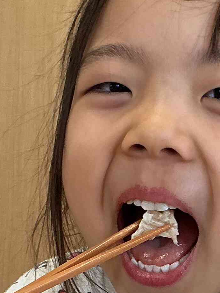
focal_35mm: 127
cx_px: 136
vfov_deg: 15.3
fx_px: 1076
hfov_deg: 11.7
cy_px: 275
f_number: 1.8
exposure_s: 1/120
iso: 32
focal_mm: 3
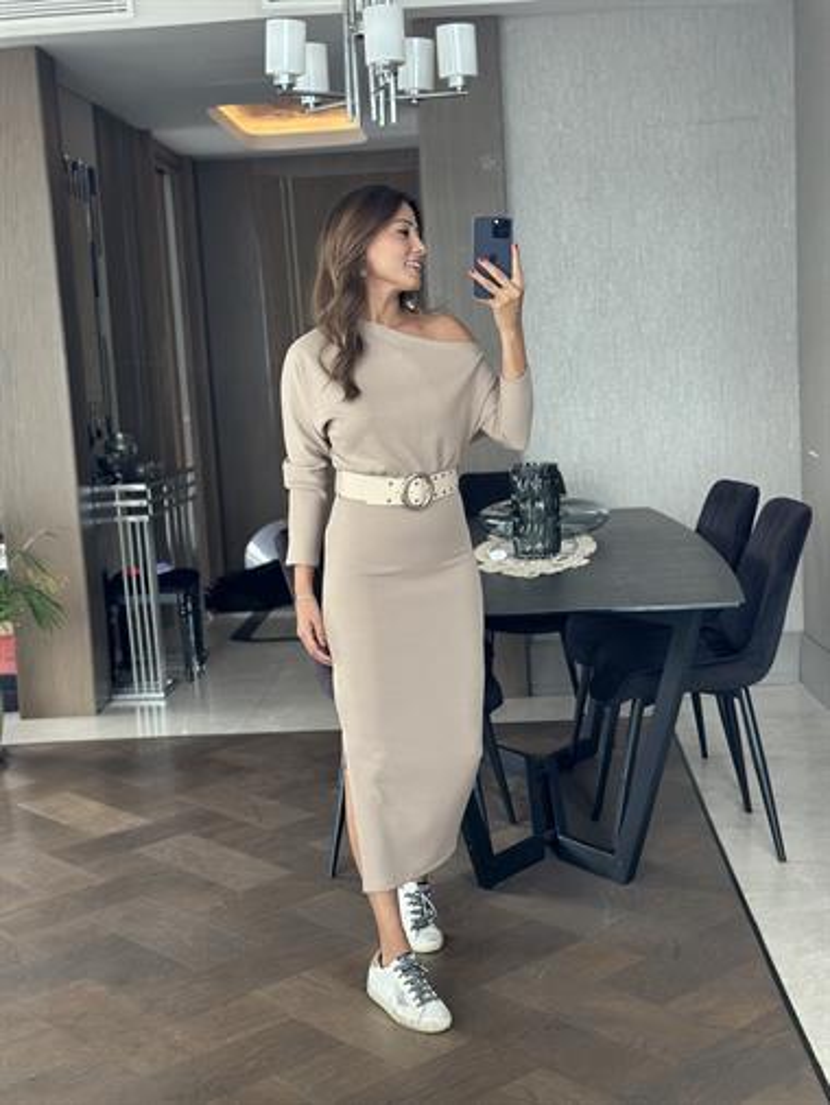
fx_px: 1533
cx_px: 415
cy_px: 552
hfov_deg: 30.3
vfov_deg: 39.6
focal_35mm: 48
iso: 125
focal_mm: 6.86
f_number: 1.78
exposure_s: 1/61
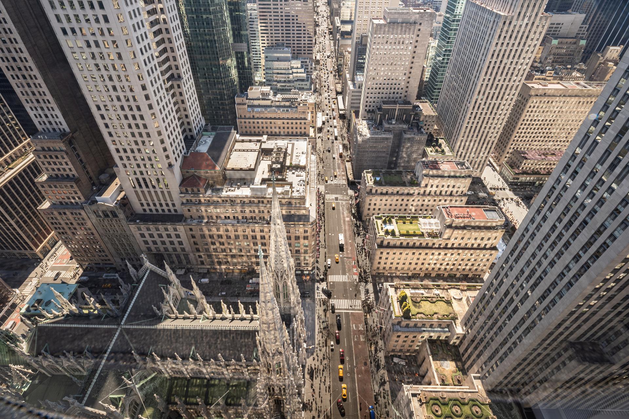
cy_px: 210
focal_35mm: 17
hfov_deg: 93.3
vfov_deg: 70.4
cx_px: 314
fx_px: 297
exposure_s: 1/20
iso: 640
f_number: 22
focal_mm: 17
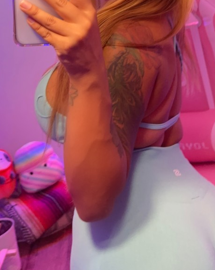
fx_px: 414
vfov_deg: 34.1
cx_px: 105
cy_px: 29
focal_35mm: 52
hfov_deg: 29.1
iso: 500
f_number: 1.78
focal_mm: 6.86
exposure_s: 1/60
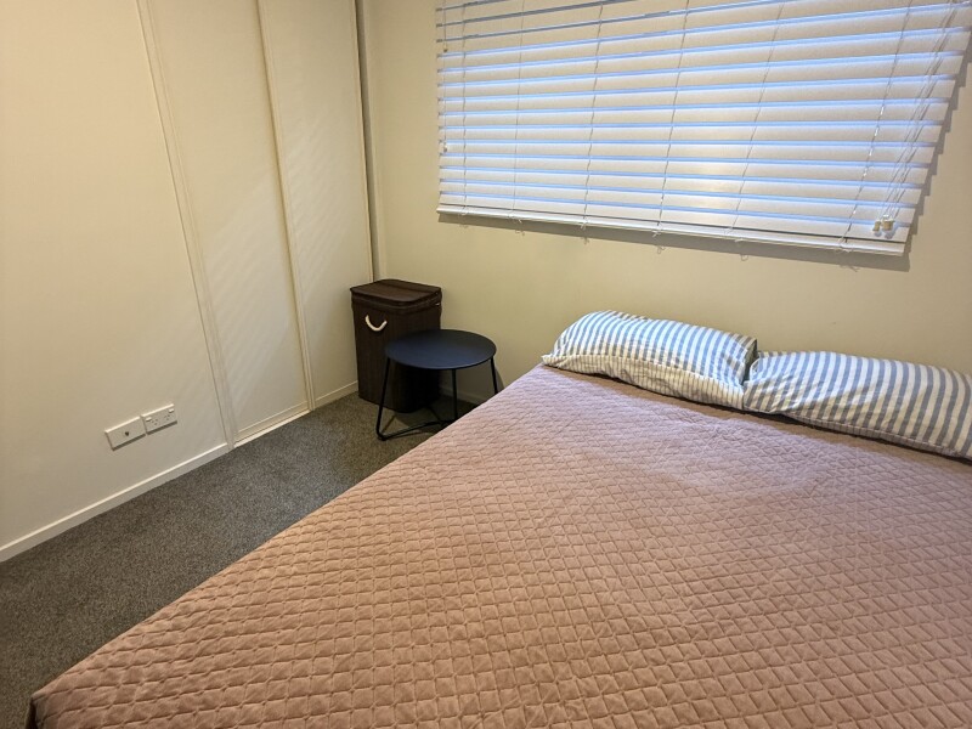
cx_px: 486
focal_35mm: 14
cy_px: 364
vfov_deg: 85.7
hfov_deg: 102.1
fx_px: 393
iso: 320
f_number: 2.2
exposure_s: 1/50
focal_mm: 2.22
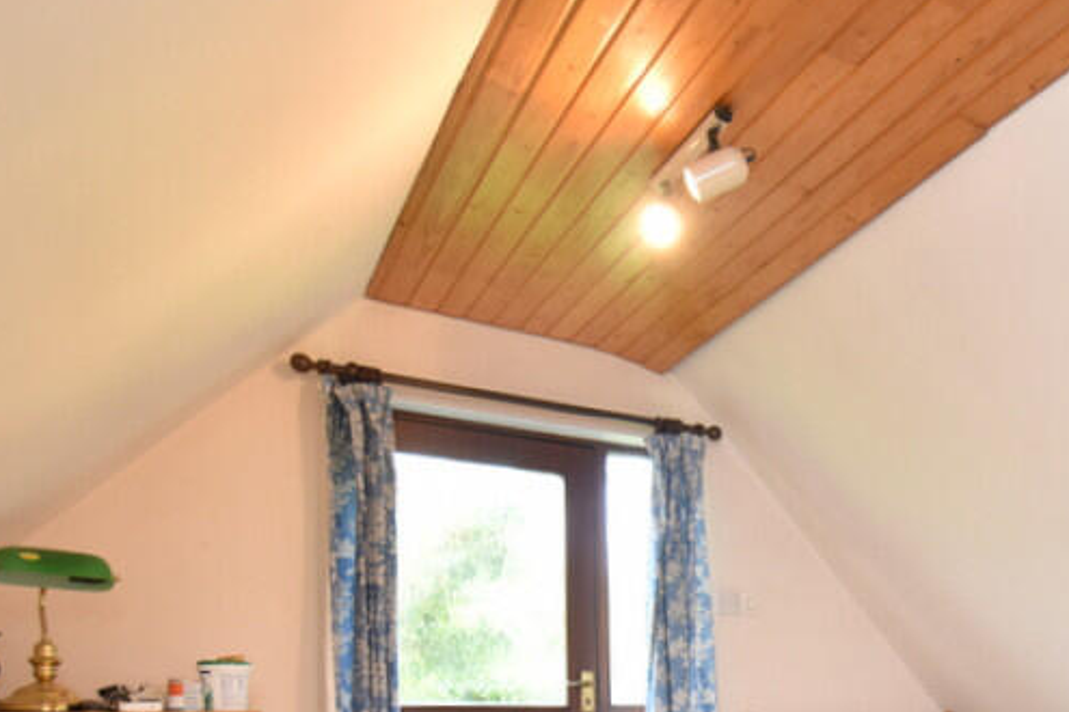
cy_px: 692
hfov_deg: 54.6
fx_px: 920
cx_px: 905
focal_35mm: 31
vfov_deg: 38.2
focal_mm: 10
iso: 800
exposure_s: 1/125
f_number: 4
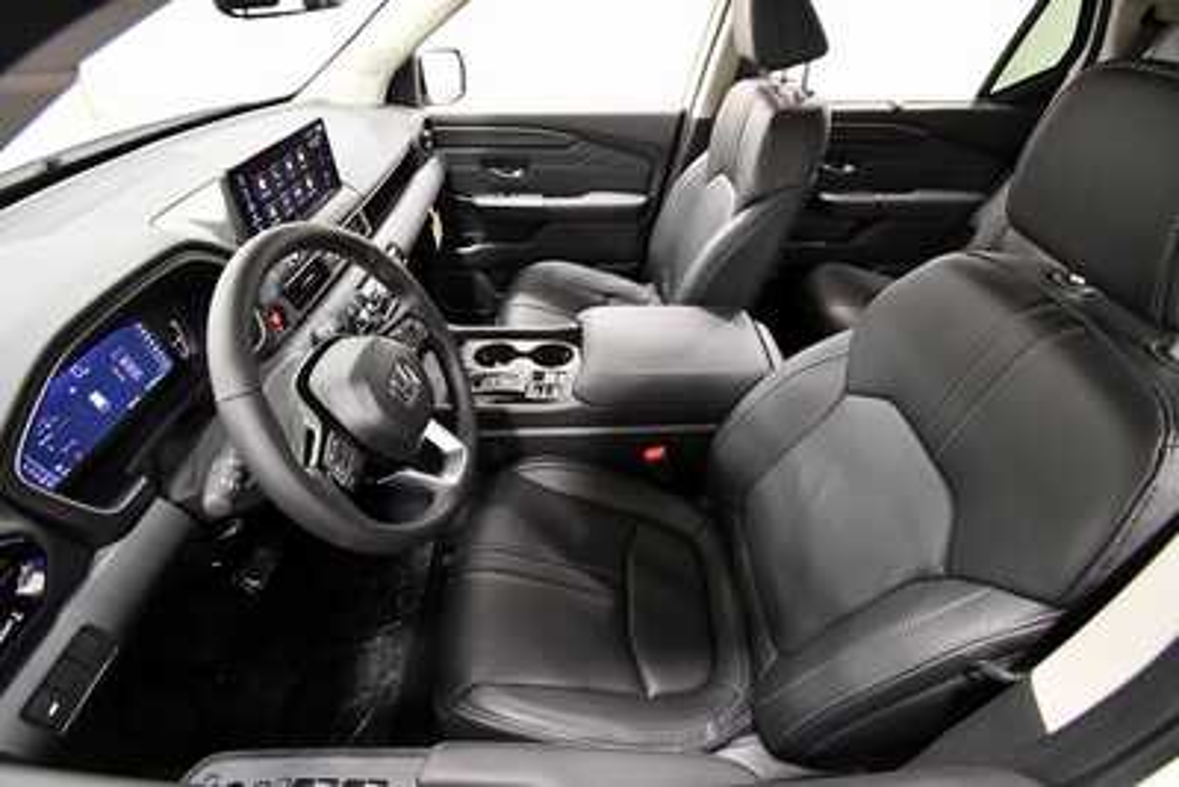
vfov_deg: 77.4
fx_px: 491
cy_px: 394
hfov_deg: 100.4
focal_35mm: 15
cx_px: 590
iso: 3600
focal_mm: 10
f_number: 4.5
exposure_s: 1/60
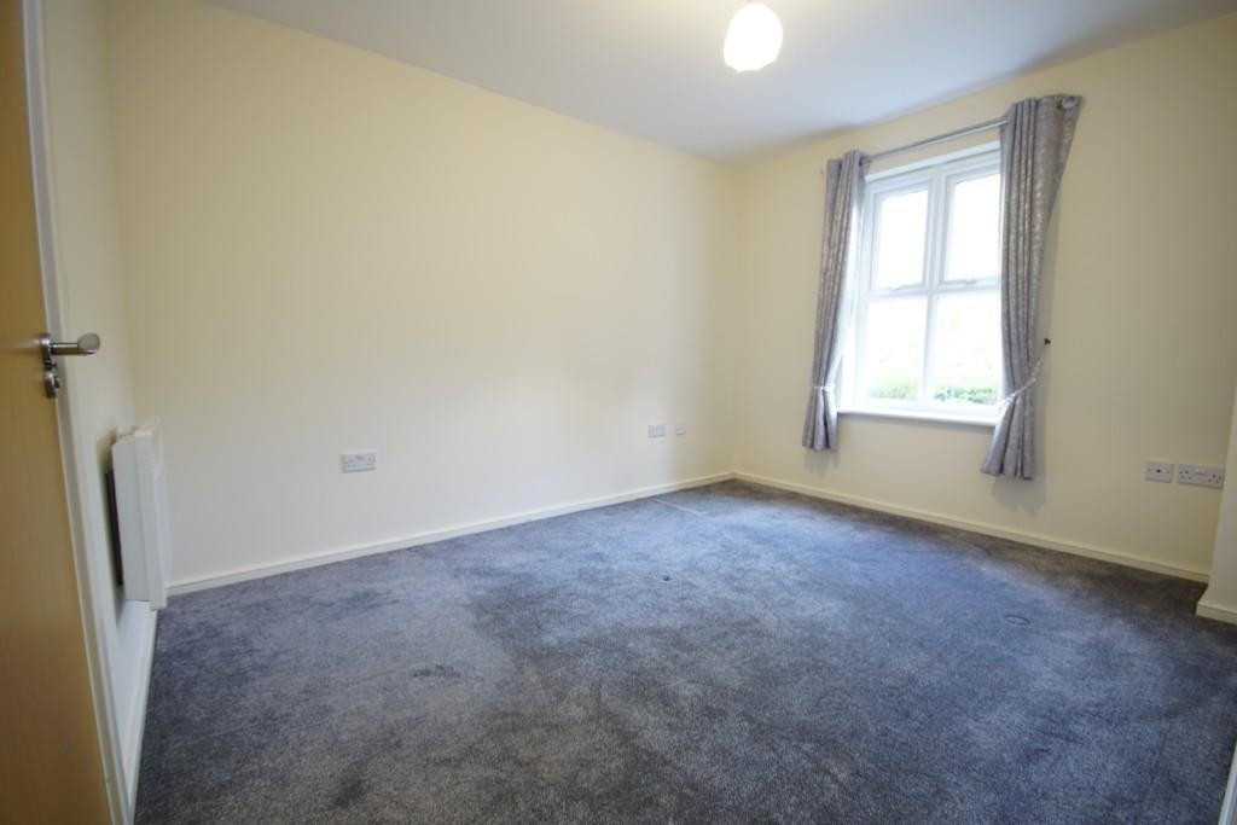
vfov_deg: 77.3
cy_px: 412
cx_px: 618
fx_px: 515
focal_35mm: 15
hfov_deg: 100.4
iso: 100
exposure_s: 1/3
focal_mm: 10
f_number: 5
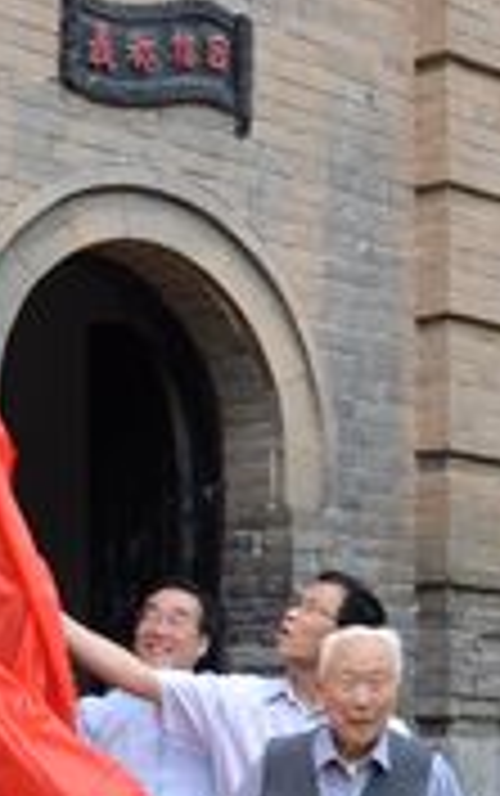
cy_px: 713
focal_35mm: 93
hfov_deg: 13.9
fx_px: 2023
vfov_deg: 21.8
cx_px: 0
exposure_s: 1/200
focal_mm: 18
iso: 400
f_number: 8
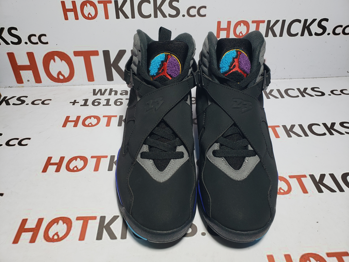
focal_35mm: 26
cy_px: 131
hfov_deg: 67.3
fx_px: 262
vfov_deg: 53.1
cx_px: 174
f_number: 2.4
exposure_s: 1/131
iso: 50
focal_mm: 4.3
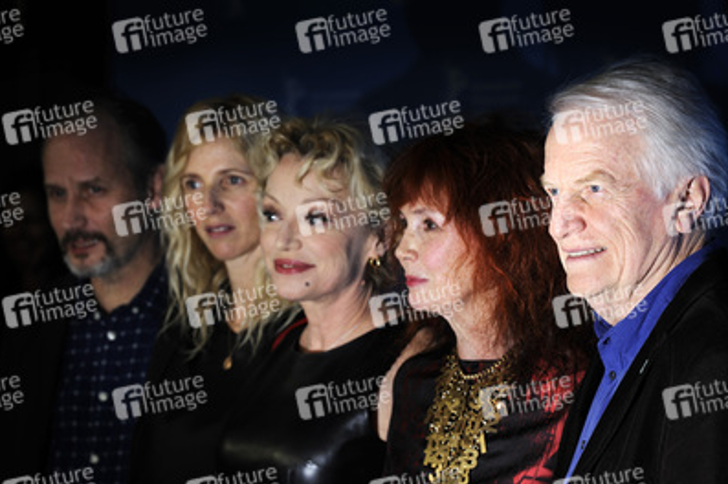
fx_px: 3213
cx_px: 368
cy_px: 260
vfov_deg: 8.6
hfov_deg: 12.9
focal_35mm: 159
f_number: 8
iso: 400
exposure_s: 1/200
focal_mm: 140
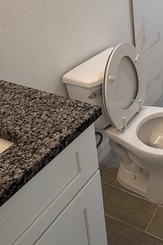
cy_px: 7
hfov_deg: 28.9
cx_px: 196
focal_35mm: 40
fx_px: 271
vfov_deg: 42.6
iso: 80
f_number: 2.2
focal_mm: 2.22
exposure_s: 1/120
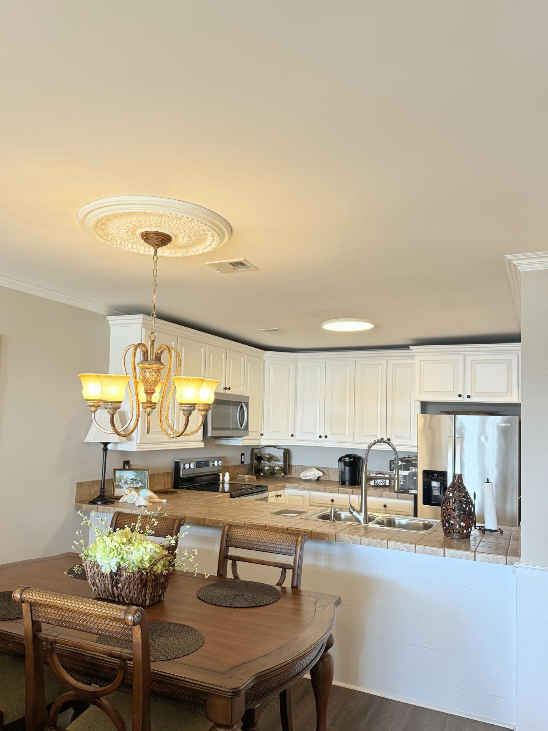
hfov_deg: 53.0
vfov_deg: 67.2
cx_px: 258
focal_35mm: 26
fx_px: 549
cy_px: 391
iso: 125
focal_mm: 6.76
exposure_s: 1/60
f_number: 1.78
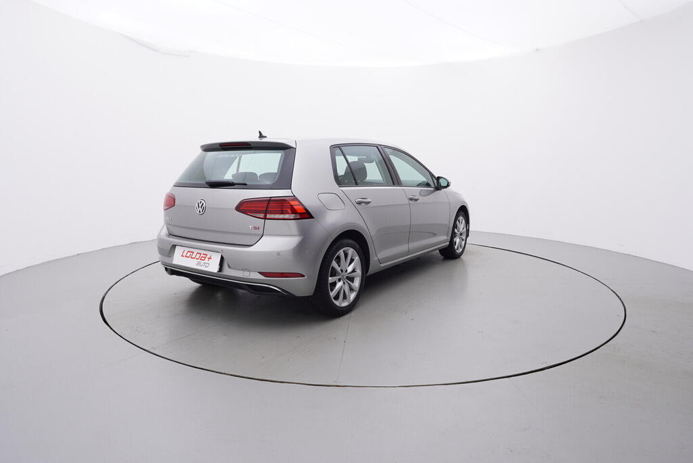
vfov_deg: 56.2
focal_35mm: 22
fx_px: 433
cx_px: 346
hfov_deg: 77.3
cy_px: 232
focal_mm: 15
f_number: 5
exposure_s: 1/80
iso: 200
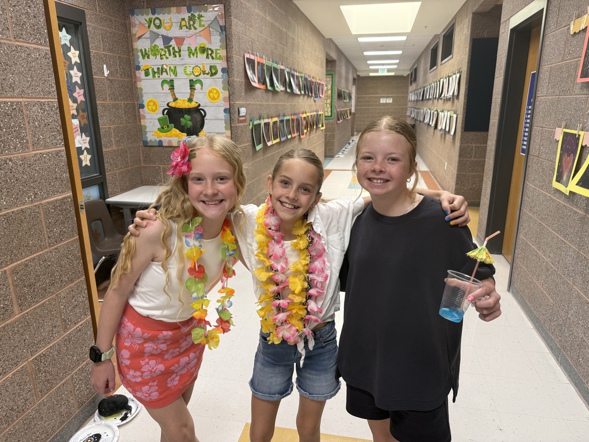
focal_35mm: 24
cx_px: 294
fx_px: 408
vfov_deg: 56.8
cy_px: 221
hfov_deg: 71.6
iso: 125
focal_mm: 6.76
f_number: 1.78
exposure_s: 1/60
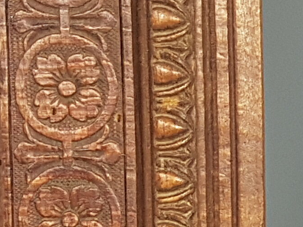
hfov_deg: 15.1
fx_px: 980
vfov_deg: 12.9
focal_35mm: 112
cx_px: 557
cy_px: 259
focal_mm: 4.2
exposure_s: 1/50
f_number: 1.7
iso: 160
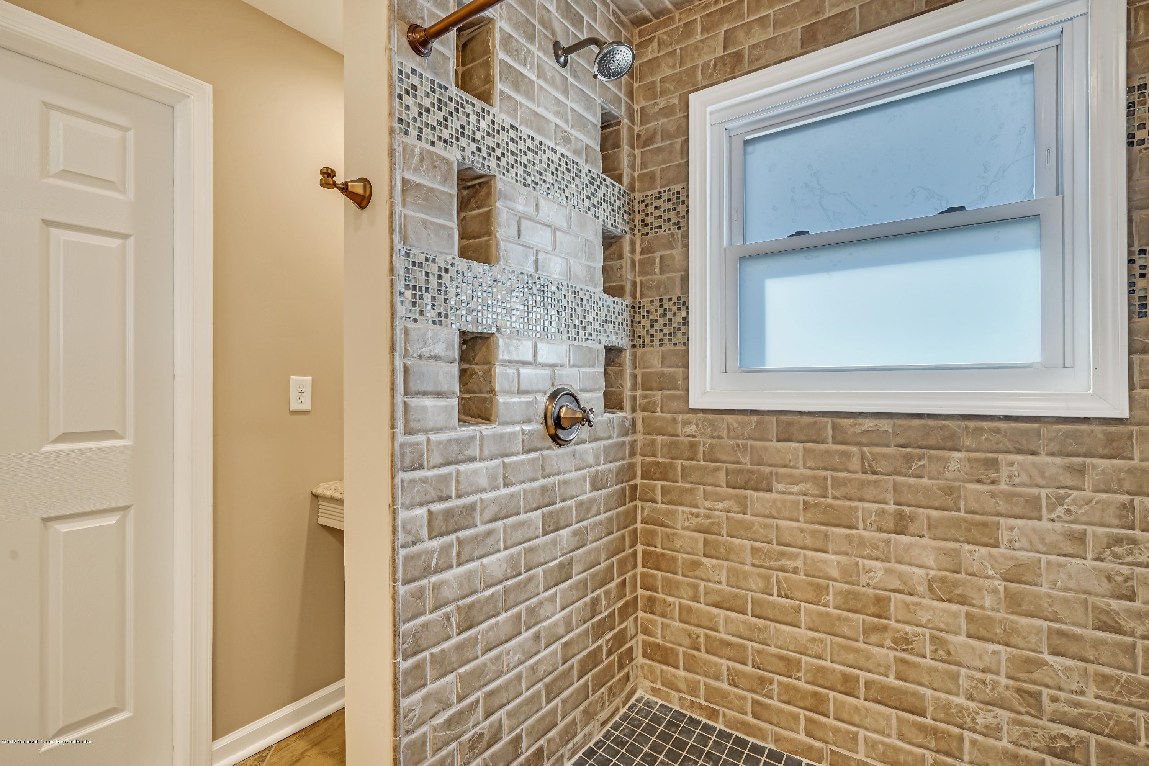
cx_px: 574
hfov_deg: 93.3
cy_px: 383
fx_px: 543
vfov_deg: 70.4
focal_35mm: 17
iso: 100
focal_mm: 17
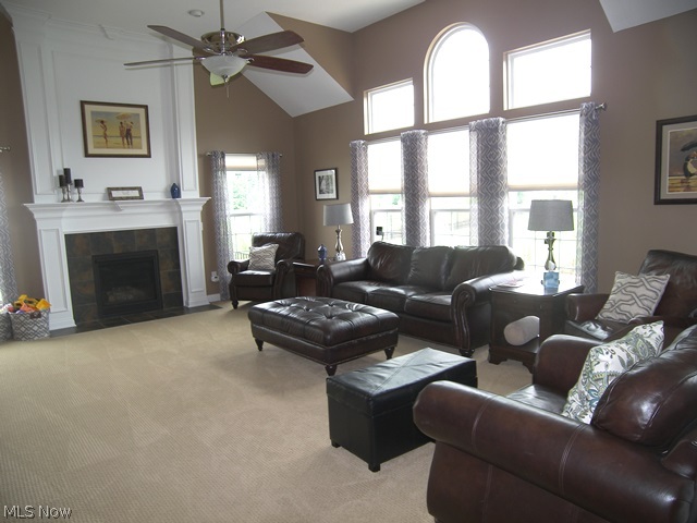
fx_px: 483
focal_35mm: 24
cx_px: 348
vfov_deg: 56.8
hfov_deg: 71.6
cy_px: 262
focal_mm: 5
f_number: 2.8
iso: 50
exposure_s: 1/40
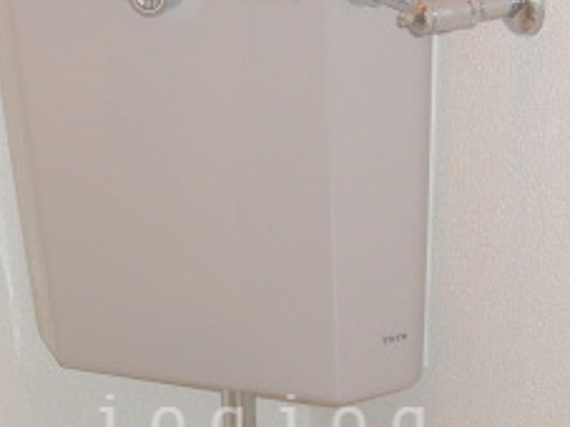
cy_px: 419
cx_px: 266
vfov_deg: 13.6
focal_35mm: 107
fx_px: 1761
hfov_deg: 18.4
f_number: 2.8
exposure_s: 1/60
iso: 100
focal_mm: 7.9
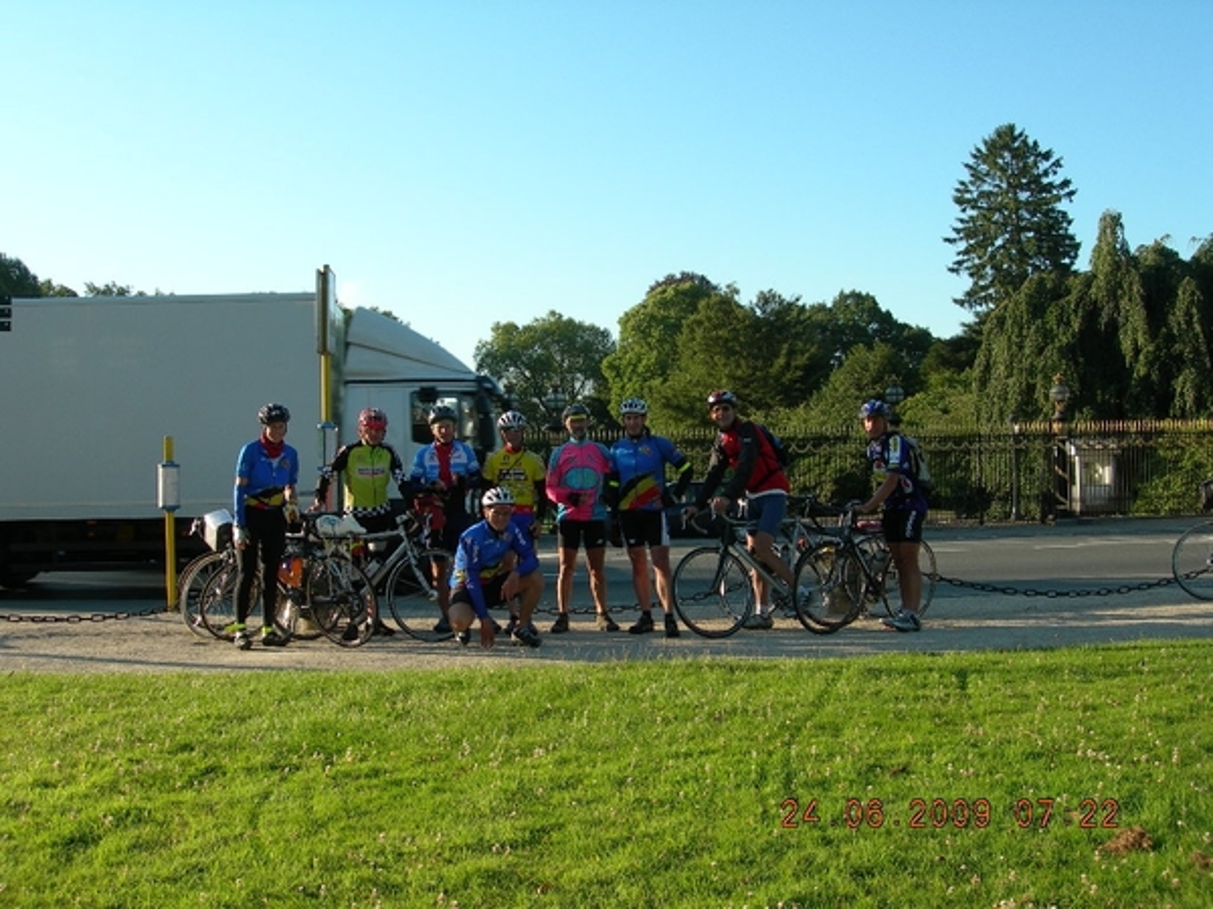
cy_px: 454
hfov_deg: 49.0
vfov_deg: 37.7
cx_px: 606
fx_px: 1332
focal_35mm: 38
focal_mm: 7.8
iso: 50
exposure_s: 1/210
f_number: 4.8
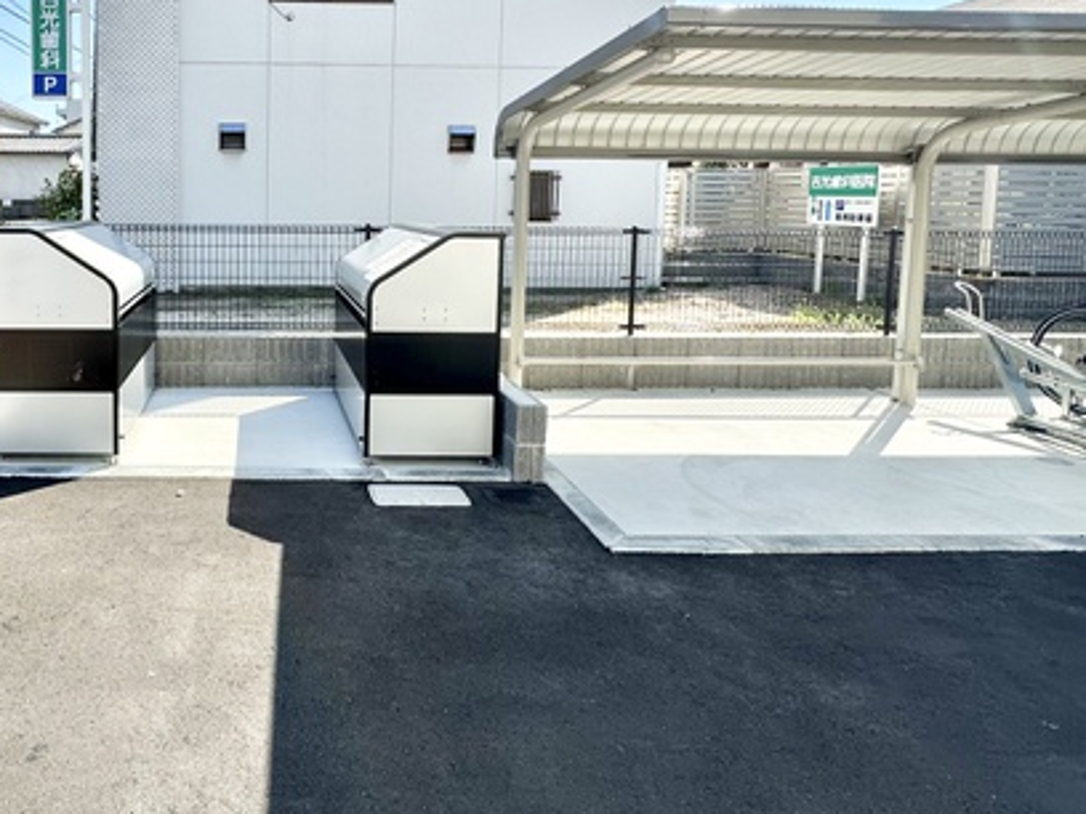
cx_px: 261
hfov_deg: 66.7
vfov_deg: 55.2
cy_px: 249
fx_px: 753
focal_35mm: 24
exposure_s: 1/1401
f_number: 2.2
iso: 40
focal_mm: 2.22
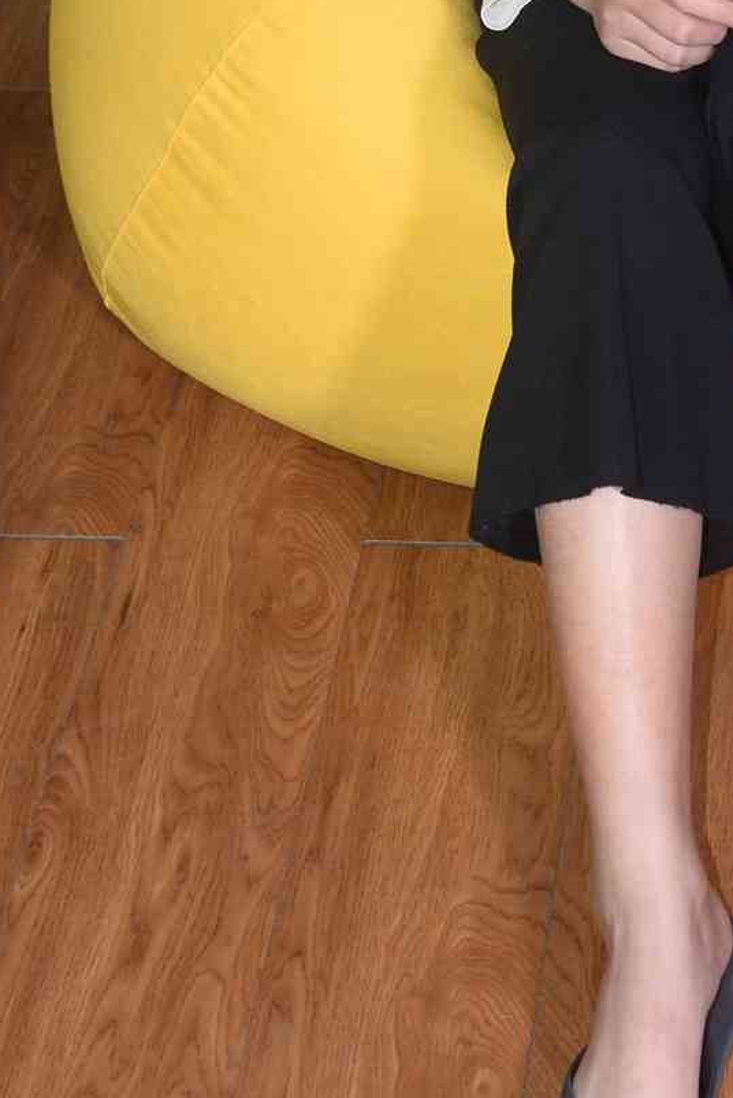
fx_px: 2990
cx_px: 751
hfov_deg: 13.8
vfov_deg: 20.3
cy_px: 65
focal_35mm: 98
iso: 500
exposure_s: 1/80
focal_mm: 35
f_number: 5.6
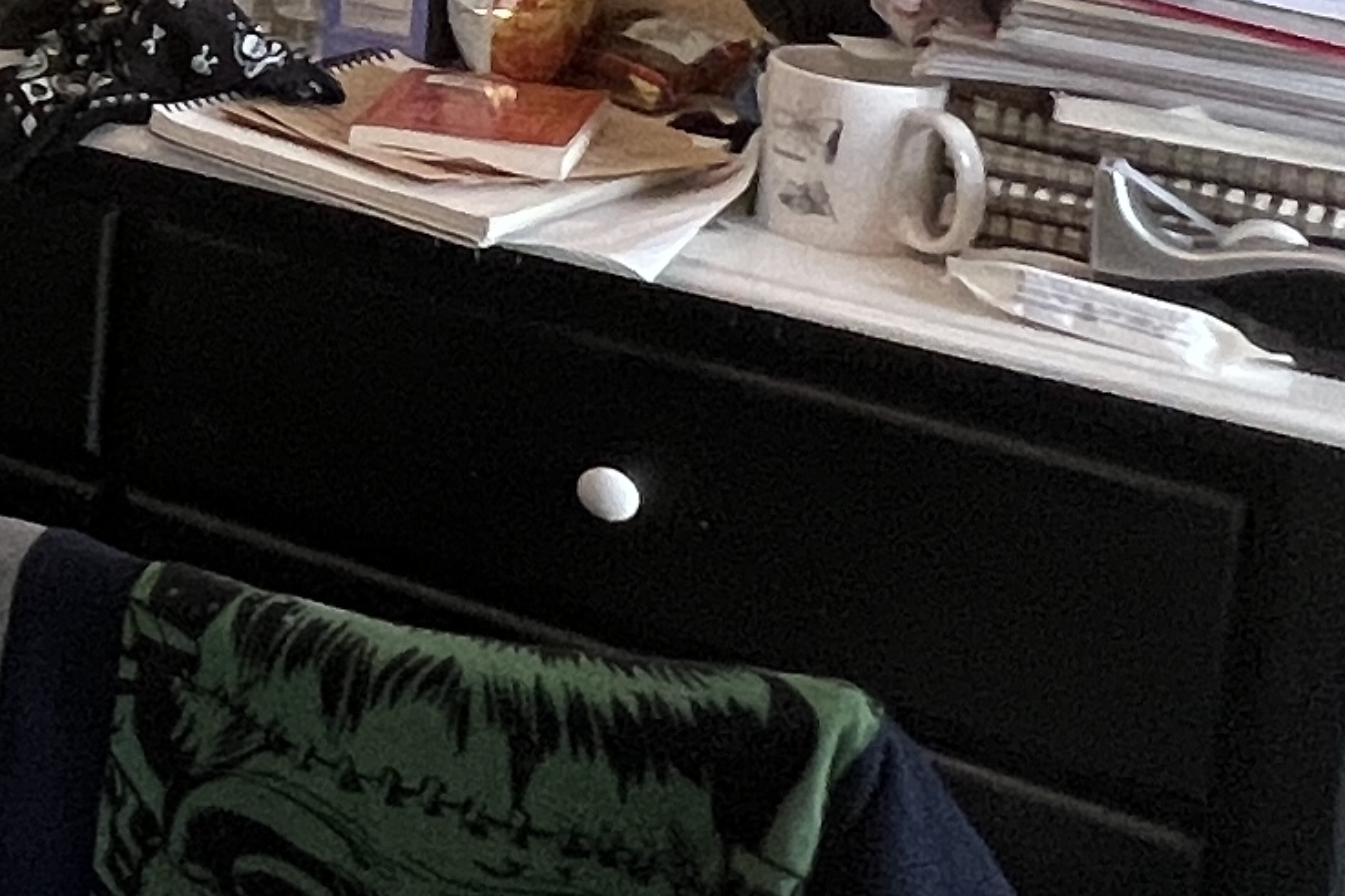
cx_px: -1024
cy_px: -391
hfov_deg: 20.3
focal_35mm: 74
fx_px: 2764
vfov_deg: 16.9
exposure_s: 1/120
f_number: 1.8
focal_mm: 1.57
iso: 125
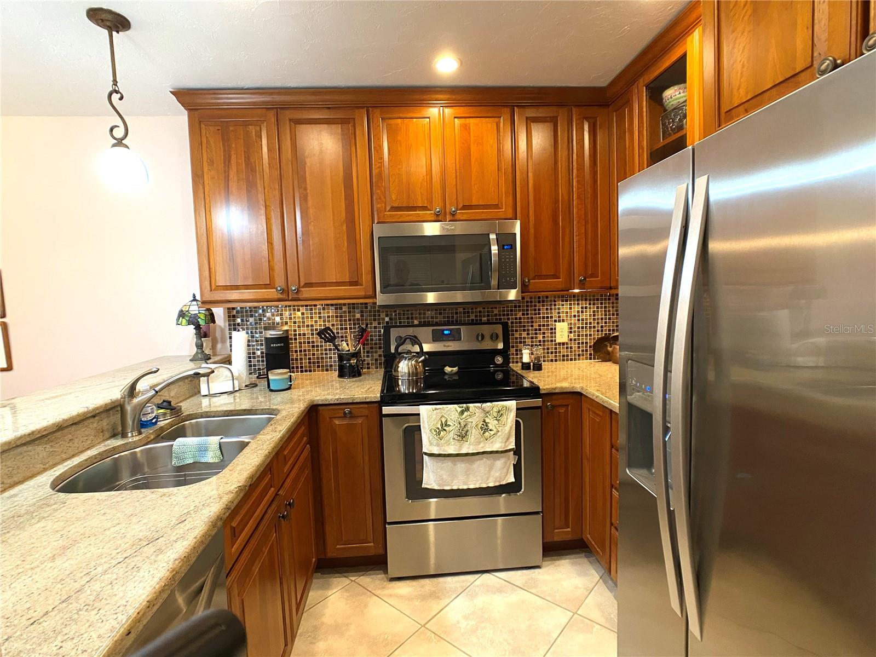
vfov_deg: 53.1
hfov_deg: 67.3
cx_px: 438
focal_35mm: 26
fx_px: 658
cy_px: 328
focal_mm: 4.25
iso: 400
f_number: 1.8
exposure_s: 1/60
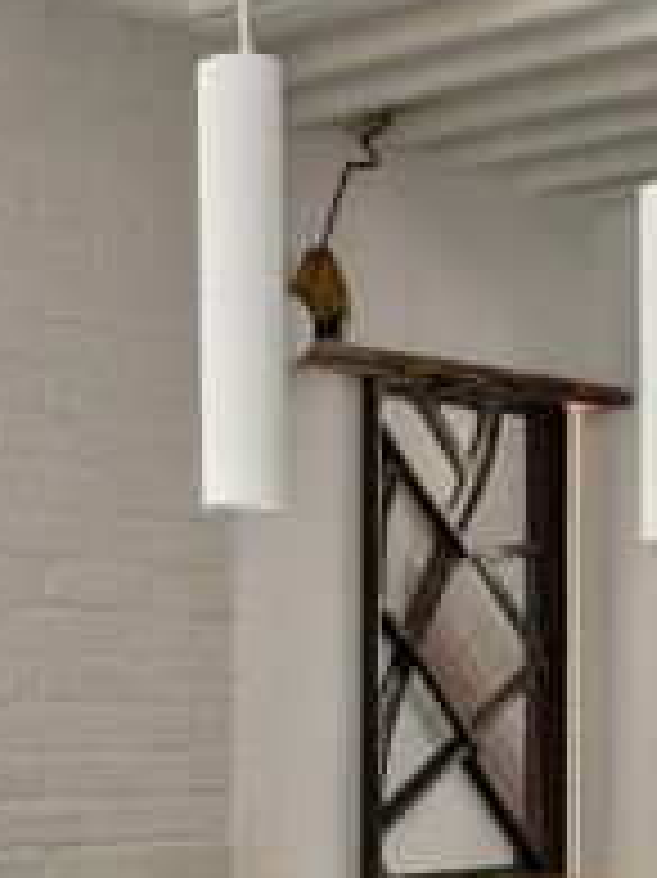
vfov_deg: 23.7
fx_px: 2052
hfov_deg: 17.5
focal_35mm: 81
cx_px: -99
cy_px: 727
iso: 320
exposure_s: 1/6
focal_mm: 16
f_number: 5.6
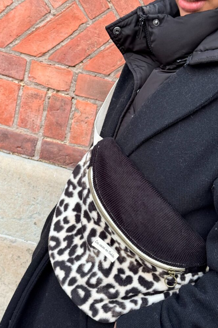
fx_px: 463
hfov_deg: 26.5
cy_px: 162
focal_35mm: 51
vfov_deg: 38.9
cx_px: 111
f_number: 1.78
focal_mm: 6.76
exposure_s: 1/60
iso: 200
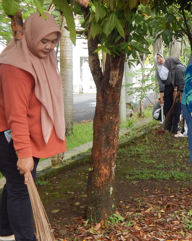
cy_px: 121
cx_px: 174
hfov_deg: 19.8
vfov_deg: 25.1
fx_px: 540
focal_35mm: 76
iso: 180
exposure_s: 1/250
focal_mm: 6.8
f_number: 3.4
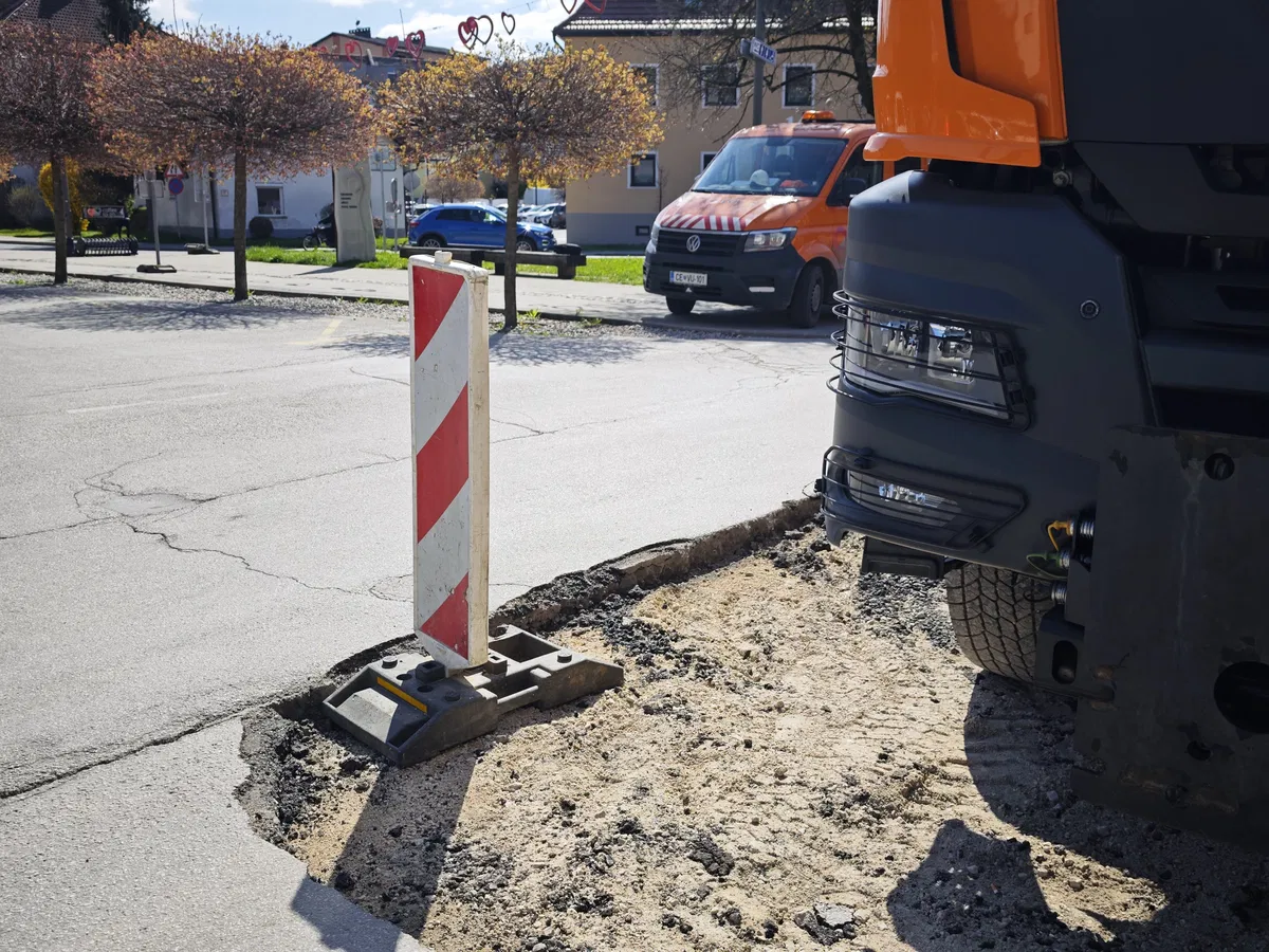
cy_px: 476
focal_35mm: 30
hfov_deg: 60.0
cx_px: 634
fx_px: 1100
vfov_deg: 46.8
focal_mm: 8.72
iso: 64
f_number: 2
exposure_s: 1/2000
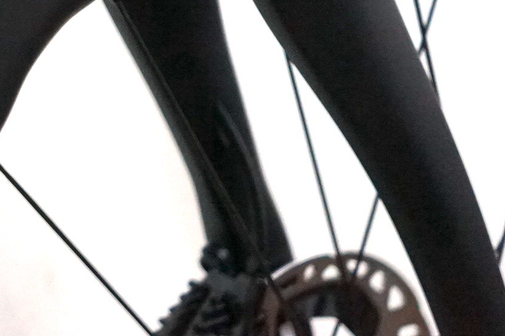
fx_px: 1612
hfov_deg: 15.9
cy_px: -253
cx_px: -312
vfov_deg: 11.2
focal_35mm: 115
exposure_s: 1/160
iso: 2500
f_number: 4
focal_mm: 32
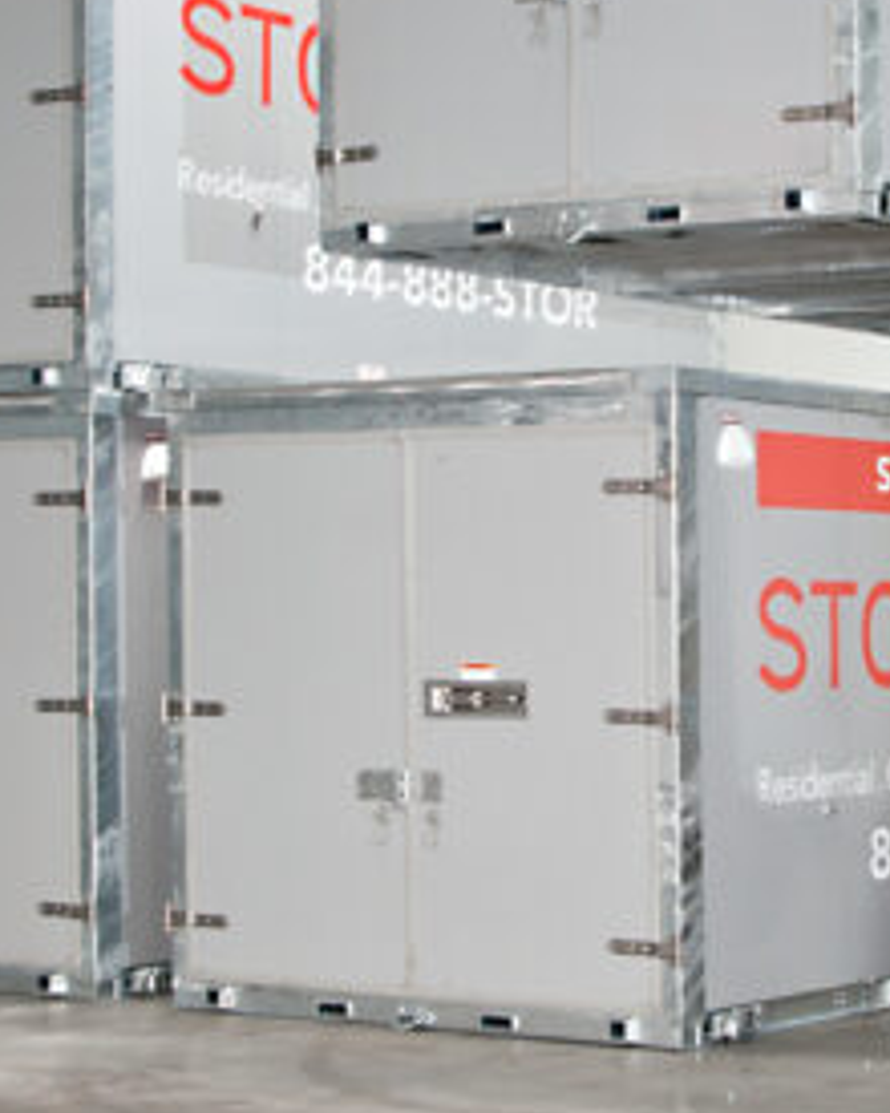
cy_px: 401
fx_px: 3029
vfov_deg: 20.8
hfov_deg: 16.5
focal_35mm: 92
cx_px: 756
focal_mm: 24
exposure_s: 1.3
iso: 250
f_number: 8
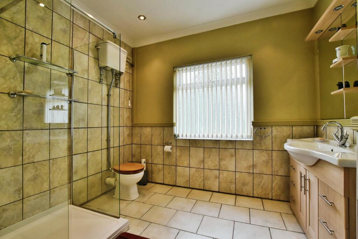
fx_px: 149
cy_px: 120
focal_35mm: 15
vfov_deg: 77.3
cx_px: 179
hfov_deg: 100.4
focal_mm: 10
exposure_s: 1/125
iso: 1600
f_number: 8
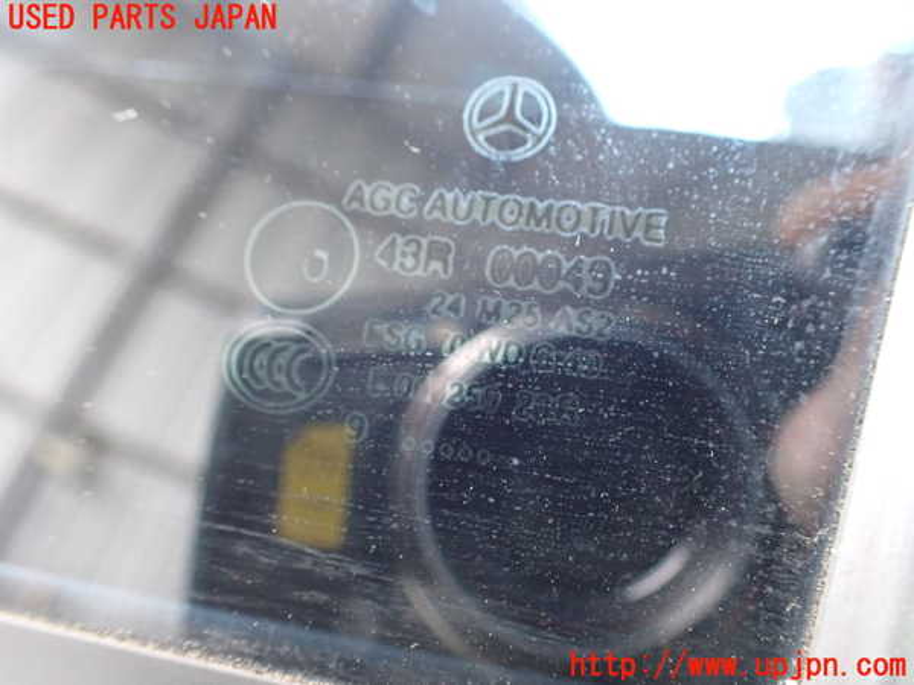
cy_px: 342
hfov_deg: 60.0
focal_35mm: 30
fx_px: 792
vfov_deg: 46.8
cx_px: 457
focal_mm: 5.4
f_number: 2.3
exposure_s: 1/40
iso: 800
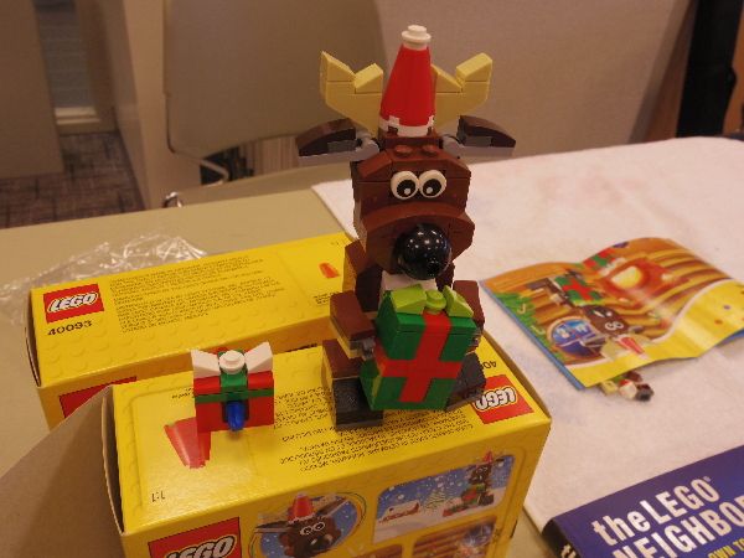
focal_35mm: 29
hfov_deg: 61.7
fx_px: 623
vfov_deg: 48.2
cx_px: 372
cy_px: 279
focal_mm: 5.2
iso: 320
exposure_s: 1/50
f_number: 4.5
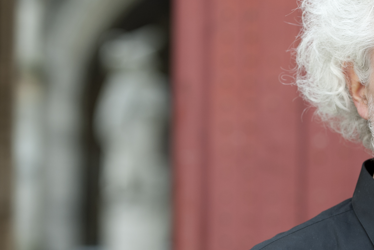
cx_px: 297
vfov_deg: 6.7
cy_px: 137
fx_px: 2119
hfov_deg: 10.1
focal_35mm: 204
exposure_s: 1/640
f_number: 3.2
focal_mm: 105
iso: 400
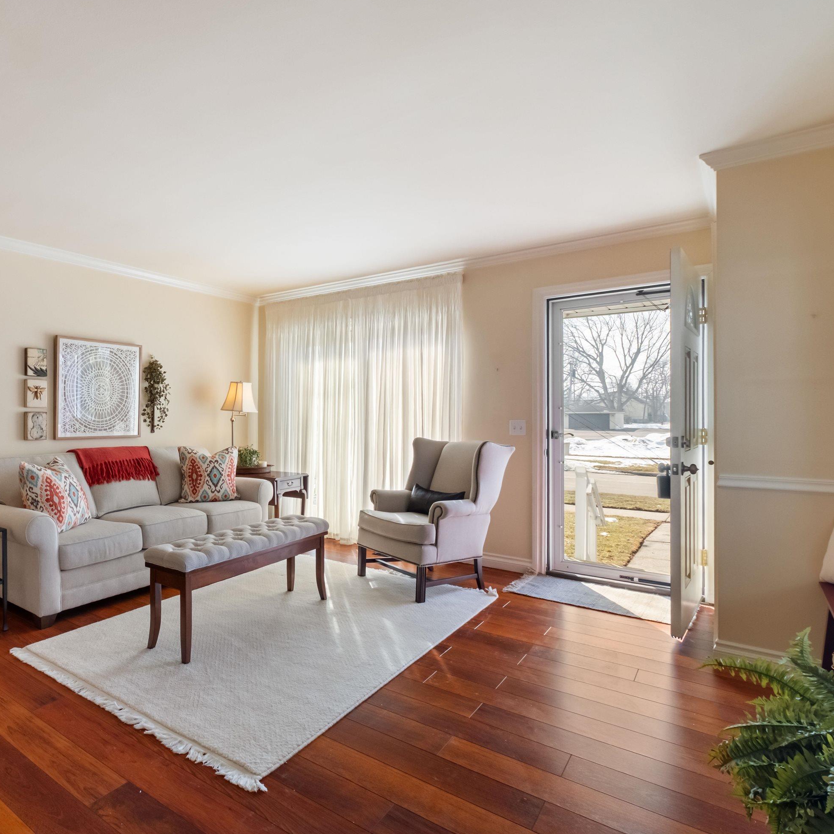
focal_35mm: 20
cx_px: 250
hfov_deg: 71.6
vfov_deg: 74.8
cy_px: 410
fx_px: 545
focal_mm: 10
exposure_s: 1/30
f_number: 7.1
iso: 640
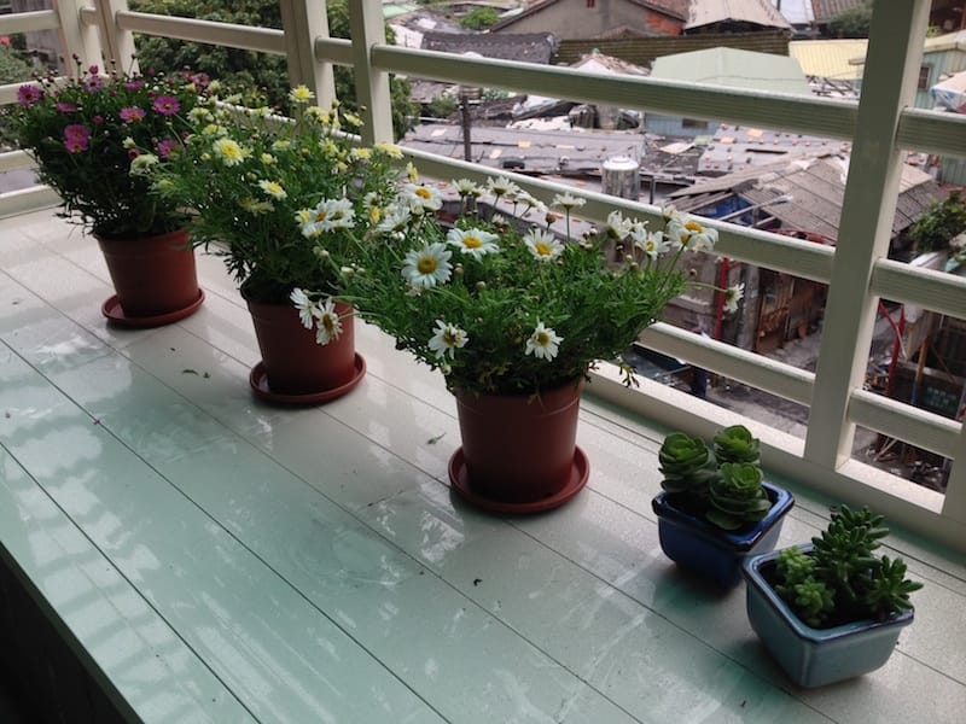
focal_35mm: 33
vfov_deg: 42.9
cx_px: 483
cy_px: 362
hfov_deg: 55.4
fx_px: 921
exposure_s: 1/208
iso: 50
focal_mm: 4.12
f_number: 2.4
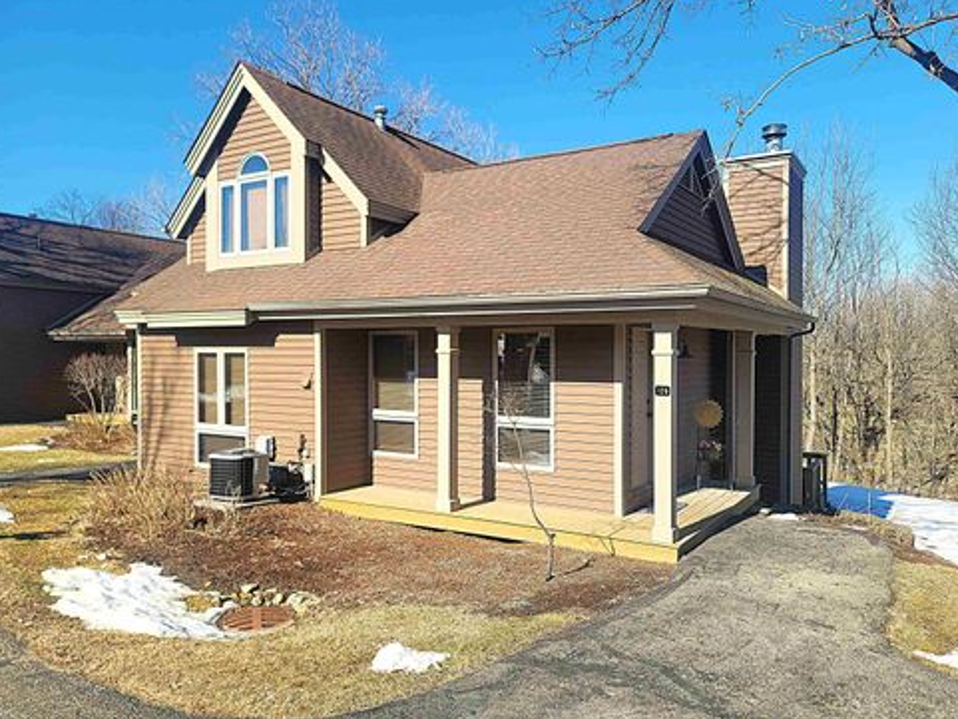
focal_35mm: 26
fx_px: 720
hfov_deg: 67.3
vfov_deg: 53.1
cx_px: 486
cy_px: 352
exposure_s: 1/550
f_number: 1.8
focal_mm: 7
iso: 20
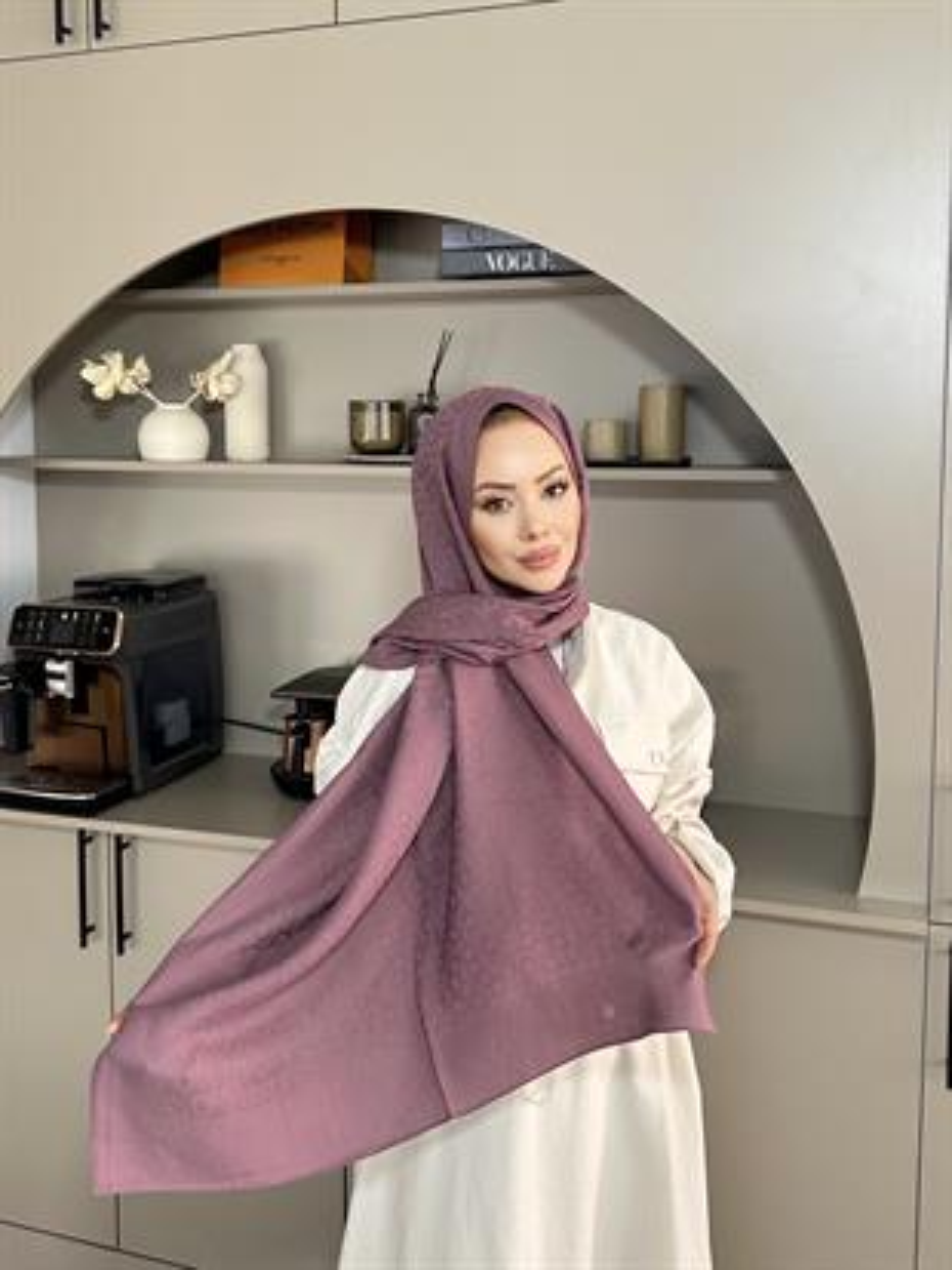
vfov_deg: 71.6
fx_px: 880
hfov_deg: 56.8
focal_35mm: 24
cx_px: 476
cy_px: 635
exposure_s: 1/121
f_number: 1.78
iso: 125
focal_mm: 6.86
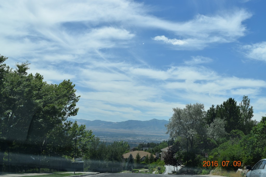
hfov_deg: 43.6
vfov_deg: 29.8
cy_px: 88
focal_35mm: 45
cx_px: 133
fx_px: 332
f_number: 10
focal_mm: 30
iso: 200
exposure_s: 1/400
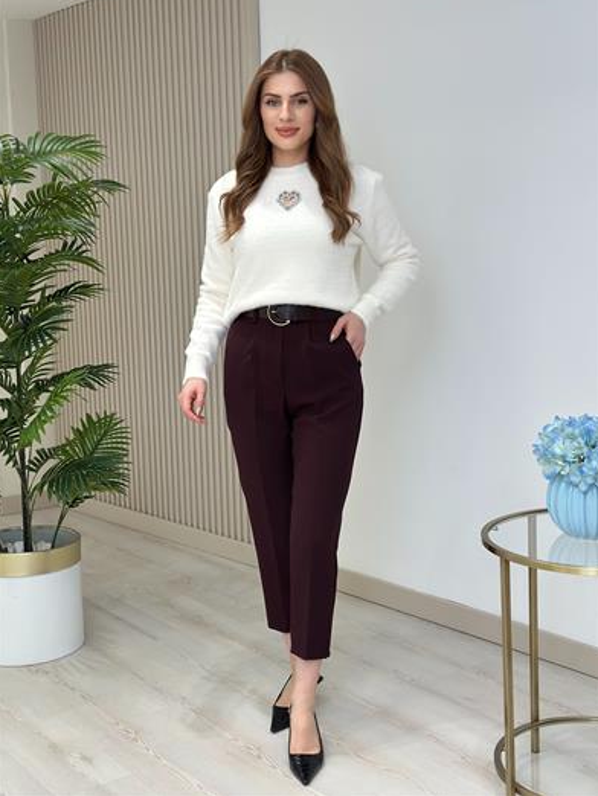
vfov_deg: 38.9
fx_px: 1128
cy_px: 393
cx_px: 302
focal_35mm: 49
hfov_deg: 29.7
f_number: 1.78
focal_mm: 6.86
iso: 80
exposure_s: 1/265
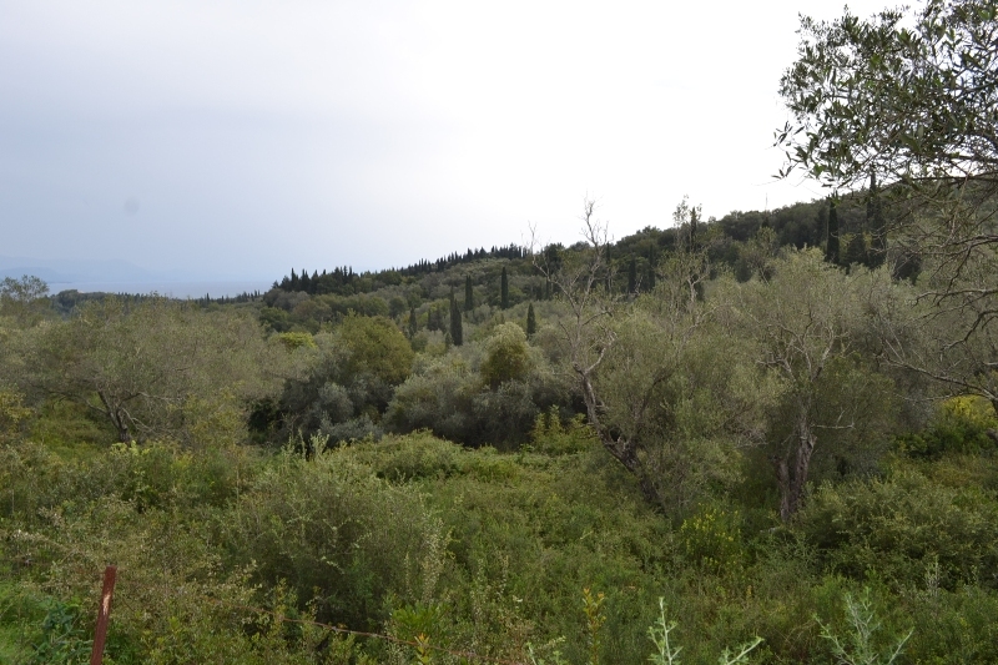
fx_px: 831
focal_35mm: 30
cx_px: 499
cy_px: 332
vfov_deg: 43.6
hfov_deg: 61.9
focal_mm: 20
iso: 100
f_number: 8
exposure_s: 1/60
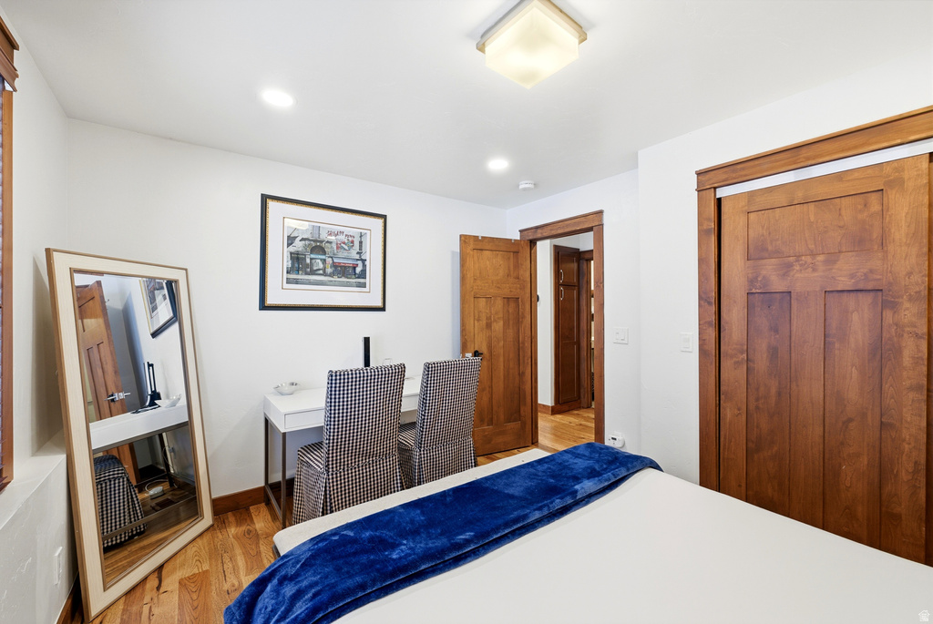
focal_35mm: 15
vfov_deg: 78.6
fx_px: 381
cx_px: 466
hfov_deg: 101.5
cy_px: 312
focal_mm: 14.7
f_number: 5
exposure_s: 1/320
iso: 250
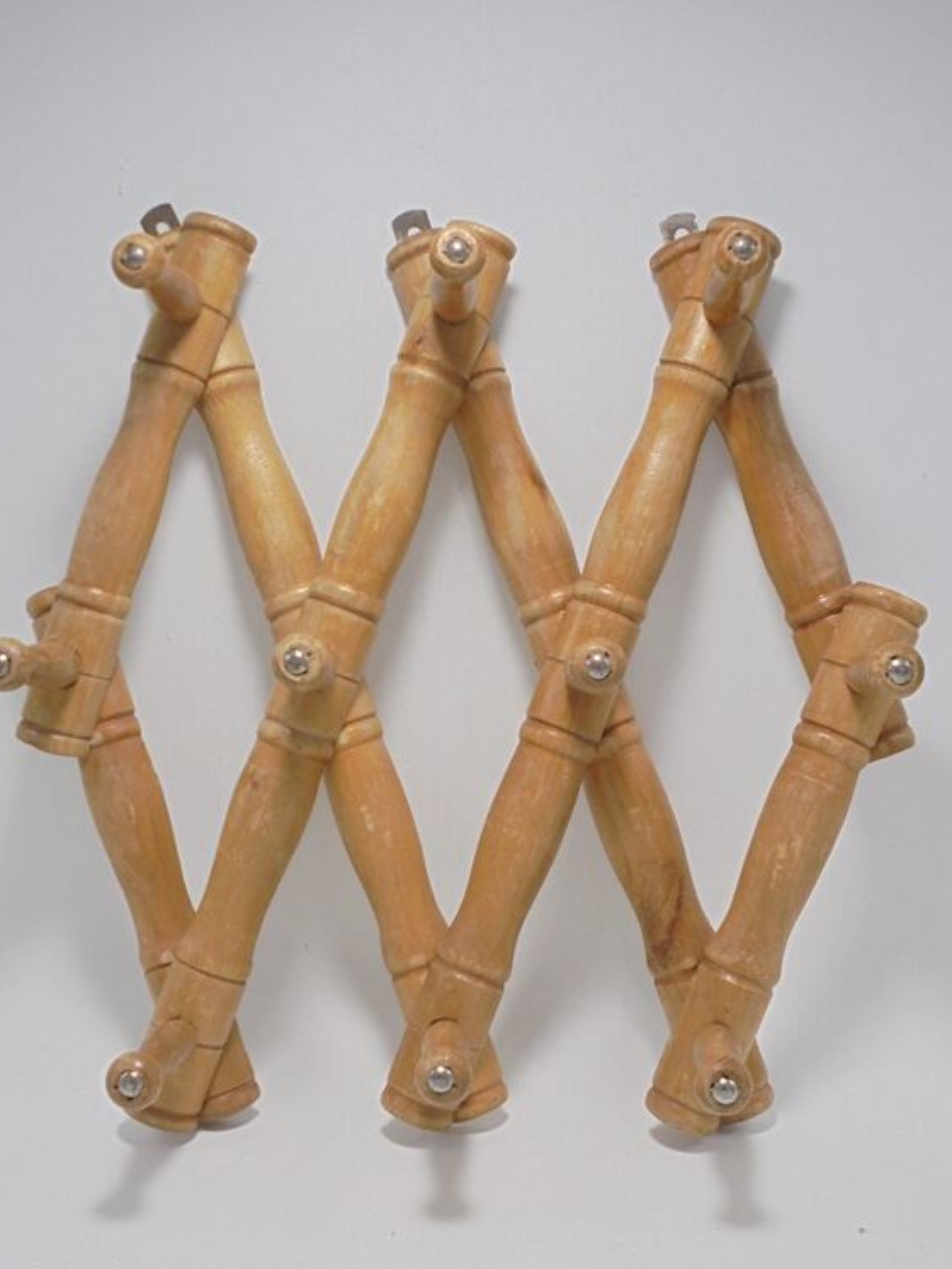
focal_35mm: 41
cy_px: 663
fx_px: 1503
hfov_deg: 35.1
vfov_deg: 45.7
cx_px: 450
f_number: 4
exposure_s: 1/60
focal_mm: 6.1
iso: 100
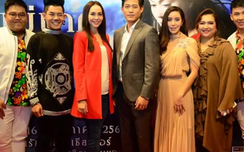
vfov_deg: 29.4
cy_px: 69
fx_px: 290
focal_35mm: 44
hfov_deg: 45.6
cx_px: 125
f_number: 3.8
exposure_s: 1/80
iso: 2000
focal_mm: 23
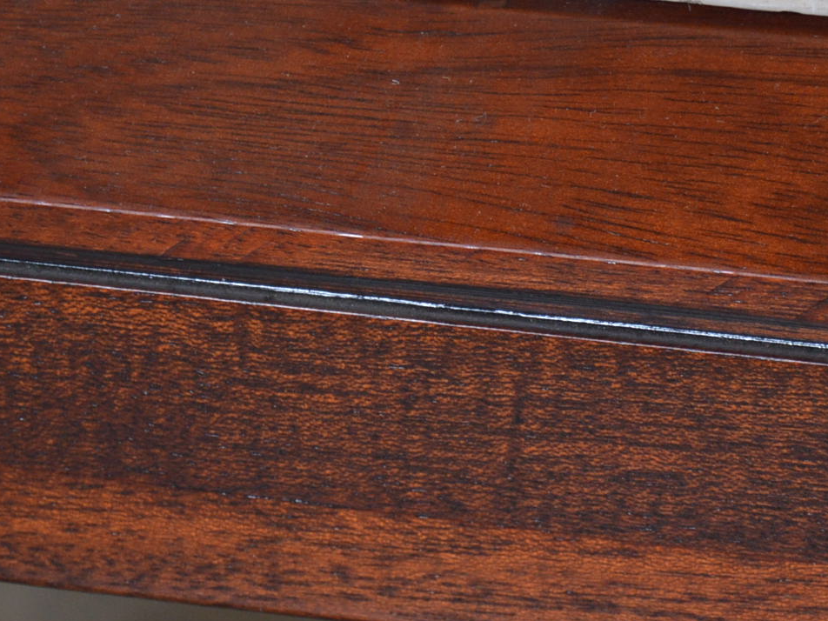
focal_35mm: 251
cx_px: 1012
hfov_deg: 7.8
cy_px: 188
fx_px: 5992
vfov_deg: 5.9
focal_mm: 55
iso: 400
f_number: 6.3
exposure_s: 1/80
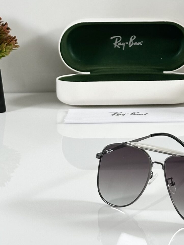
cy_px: -2
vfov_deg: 15.1
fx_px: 907
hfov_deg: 11.5
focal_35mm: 128
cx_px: 167
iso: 80
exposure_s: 1/121
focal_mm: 6.86
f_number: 1.78
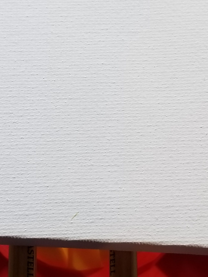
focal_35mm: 56
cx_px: 86
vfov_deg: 34.3
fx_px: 449
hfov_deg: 26.1
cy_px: 133
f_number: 1.7
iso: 100
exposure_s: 1/50
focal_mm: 4.25
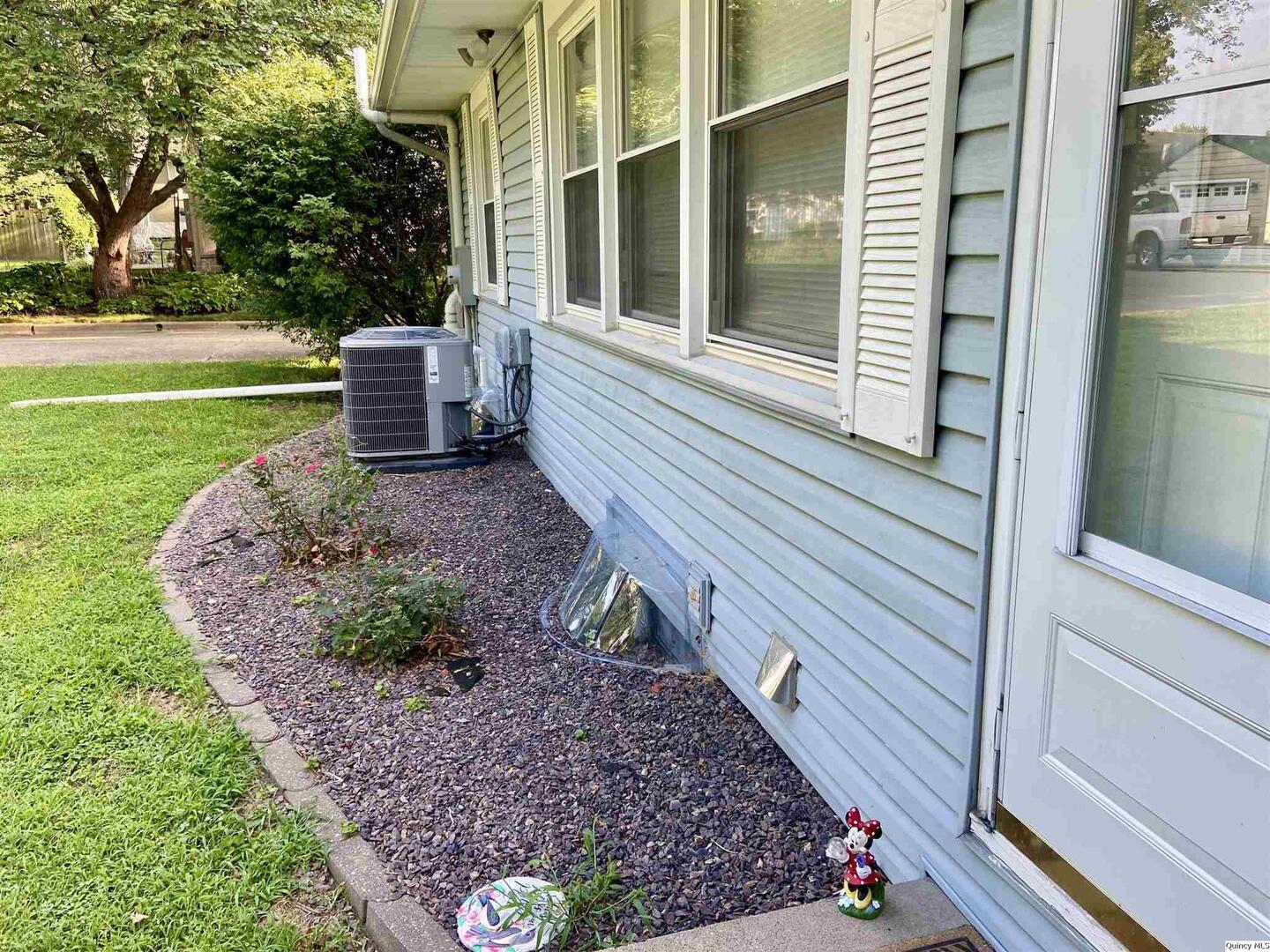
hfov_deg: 67.3
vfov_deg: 53.1
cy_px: 476
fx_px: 954
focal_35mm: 26
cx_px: 635
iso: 40
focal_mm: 4.25
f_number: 1.8
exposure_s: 1/121
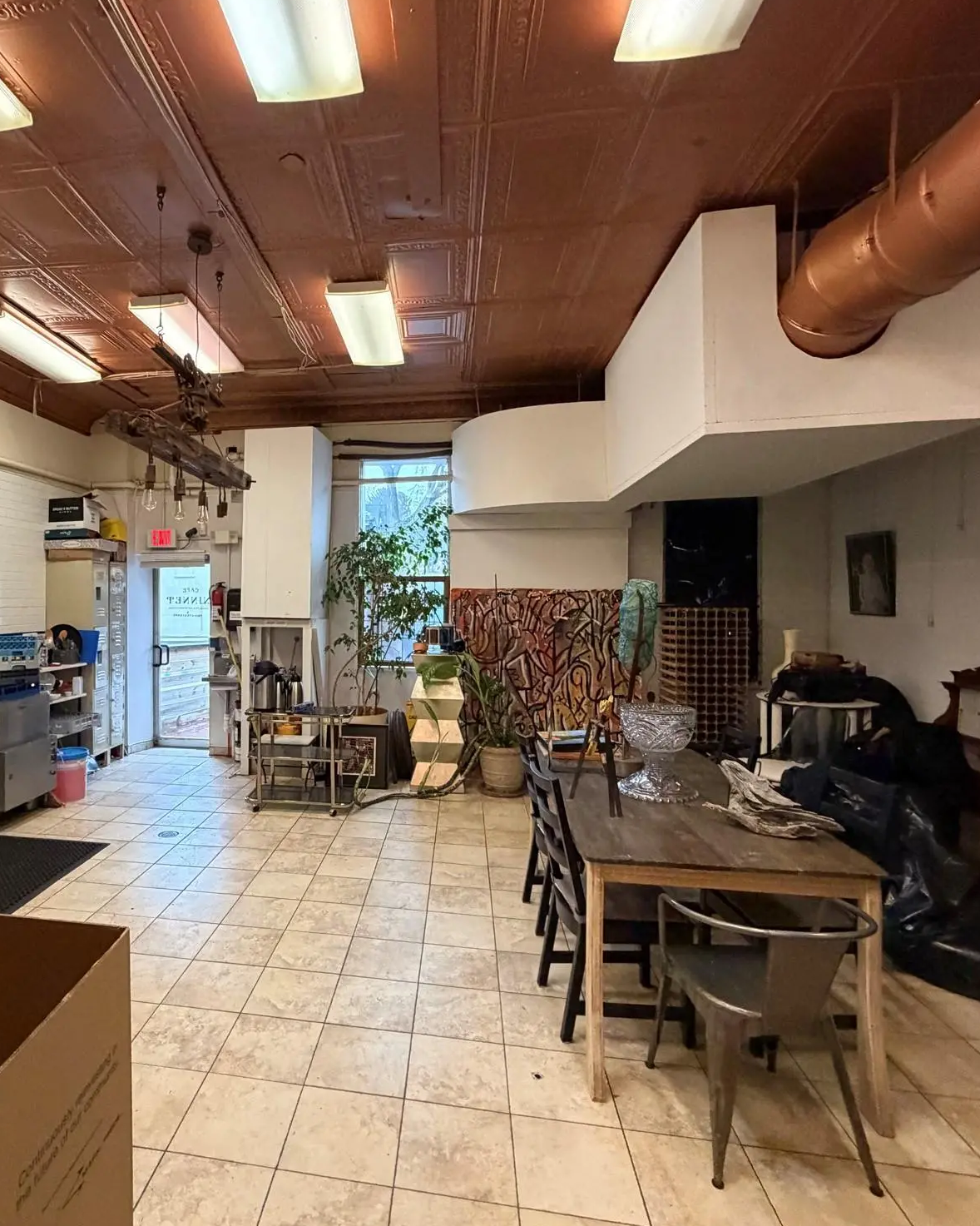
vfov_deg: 83.3
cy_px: 603
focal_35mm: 19
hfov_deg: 69.4
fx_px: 689
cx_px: 349
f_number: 2.2
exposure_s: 1/60
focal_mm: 2.22
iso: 500
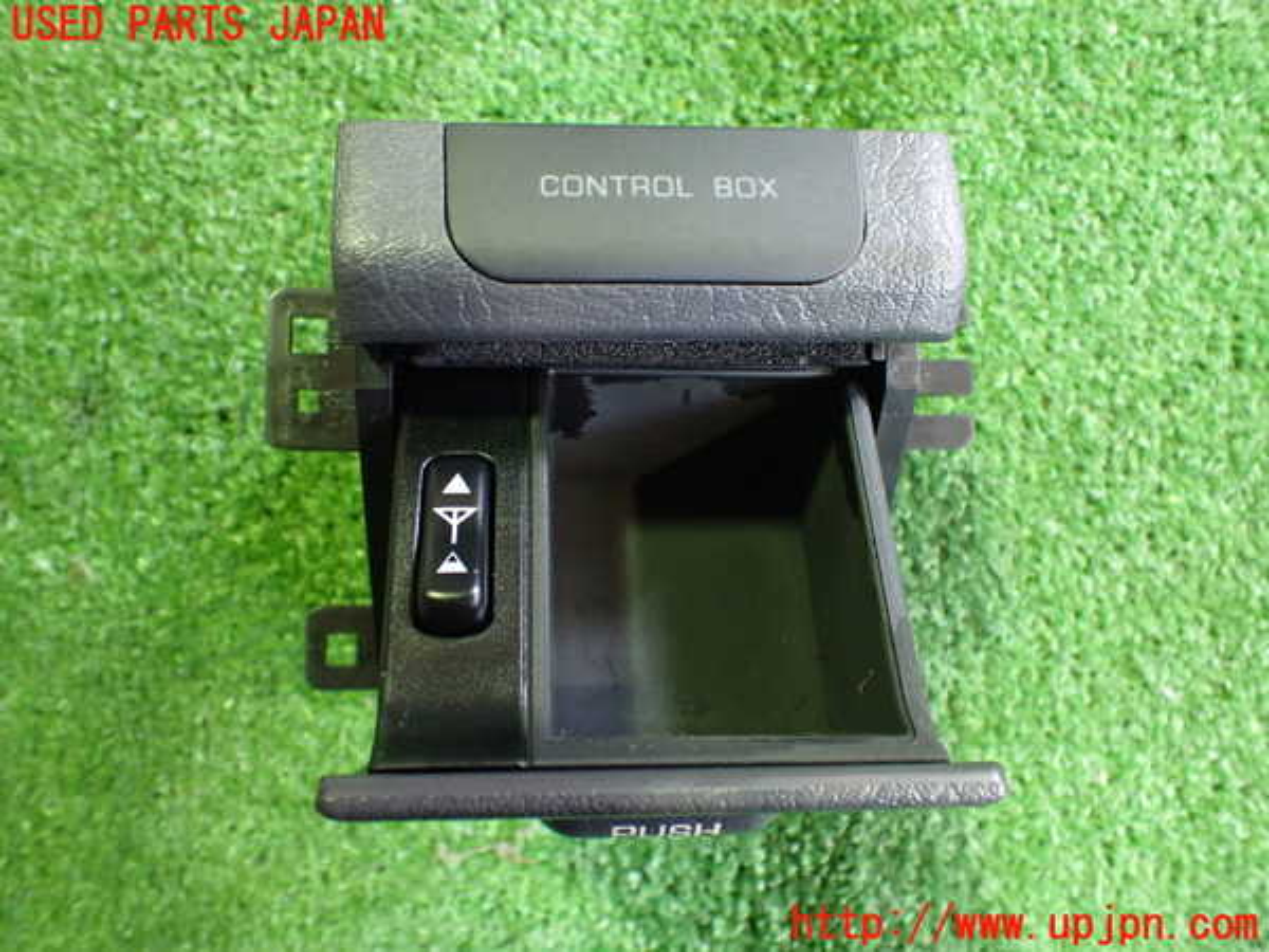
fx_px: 1100
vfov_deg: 46.8
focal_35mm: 30
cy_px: 476
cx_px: 634
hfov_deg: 60.0
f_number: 2.3
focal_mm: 5.4
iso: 800
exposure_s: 1/40
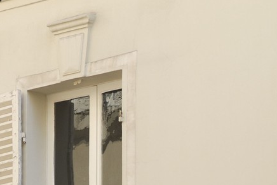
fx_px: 2201
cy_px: 406
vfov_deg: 4.7
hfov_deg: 7.2
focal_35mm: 286
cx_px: 294
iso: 100
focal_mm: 52
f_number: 6.3
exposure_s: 1/100
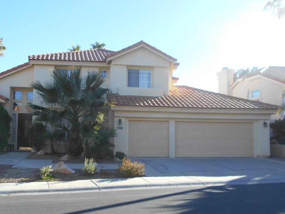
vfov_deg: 41.7
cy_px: 117
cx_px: 101
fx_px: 280
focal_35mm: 34
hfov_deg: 53.2
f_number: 3.2
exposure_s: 1/400
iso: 80
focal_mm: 4.6
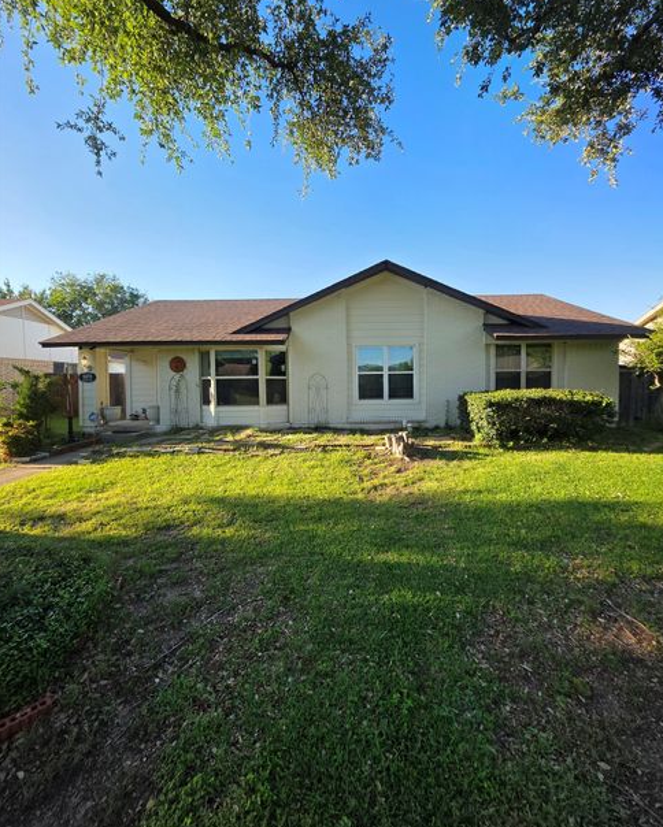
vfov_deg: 100.6
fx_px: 343
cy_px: 395
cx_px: 338
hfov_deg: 88.0
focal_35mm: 14
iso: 40
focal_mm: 2.2
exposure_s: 1/553
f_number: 1.9
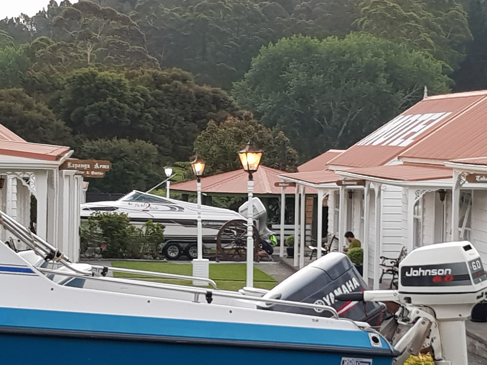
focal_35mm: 26
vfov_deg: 53.1
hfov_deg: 67.3
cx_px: 244
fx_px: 366
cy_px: 182
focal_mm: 4.2
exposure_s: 1/50
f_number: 1.7
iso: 80
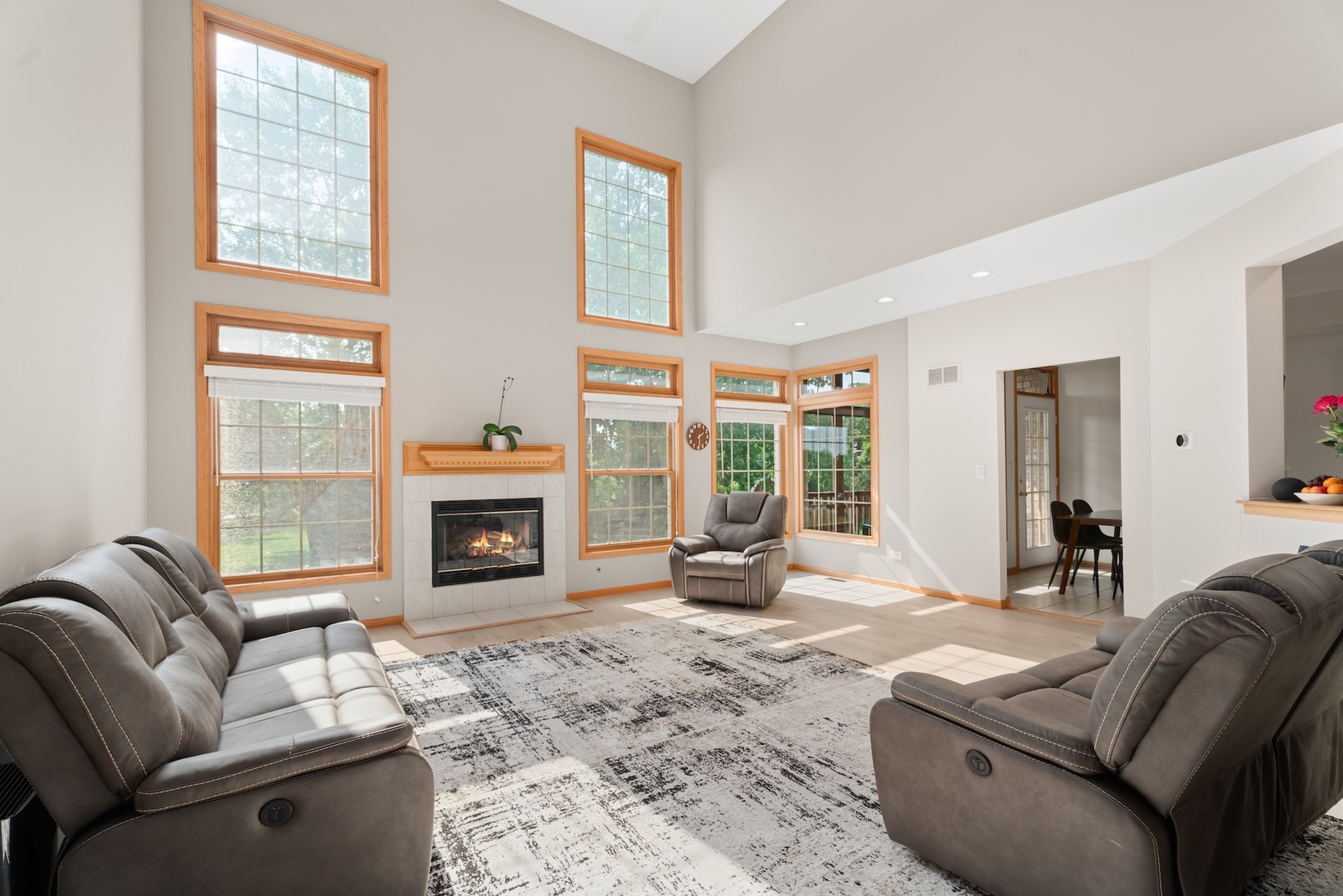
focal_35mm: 16
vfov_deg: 73.8
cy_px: 448
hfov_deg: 96.7
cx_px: 672
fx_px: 597
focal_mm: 16
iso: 200
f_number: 9
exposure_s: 1/6
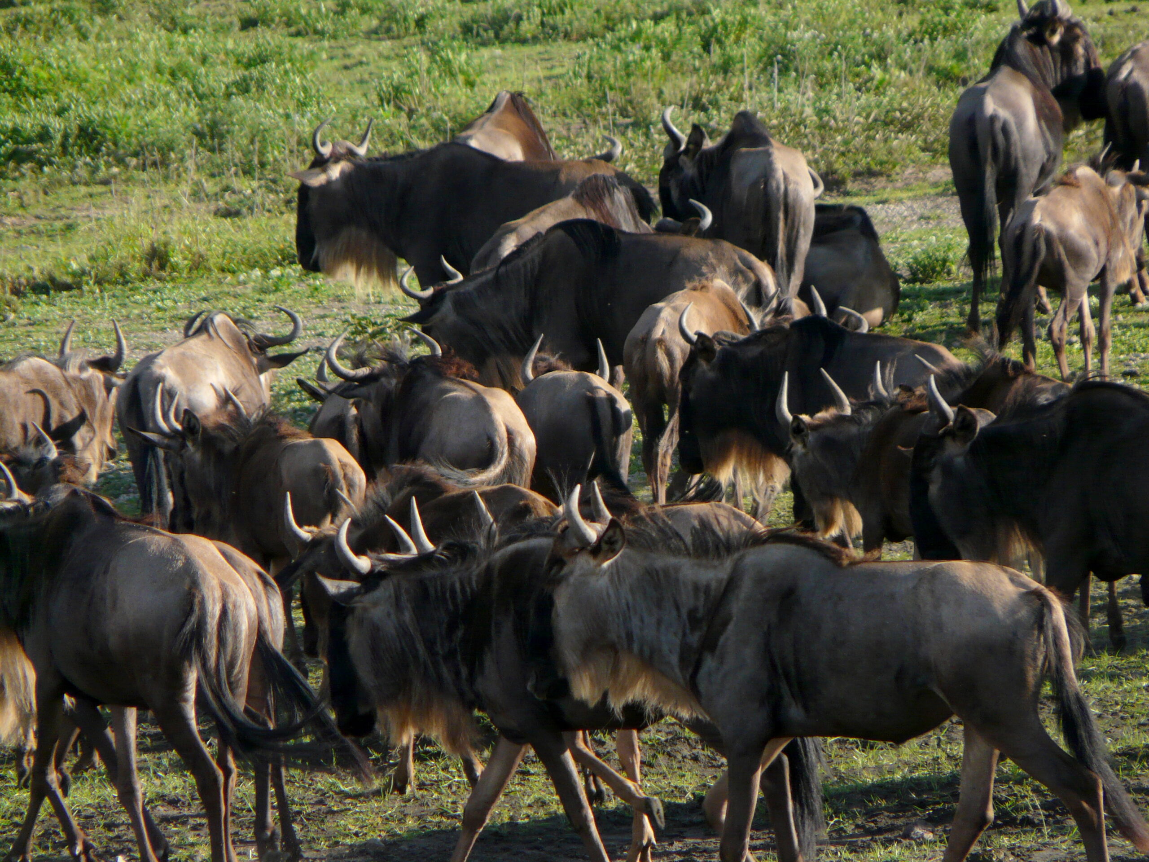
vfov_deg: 3.3
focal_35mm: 449
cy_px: 431
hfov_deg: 4.4
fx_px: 14904
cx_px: 574
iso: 100
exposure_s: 1/640
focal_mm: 73.7
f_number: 4
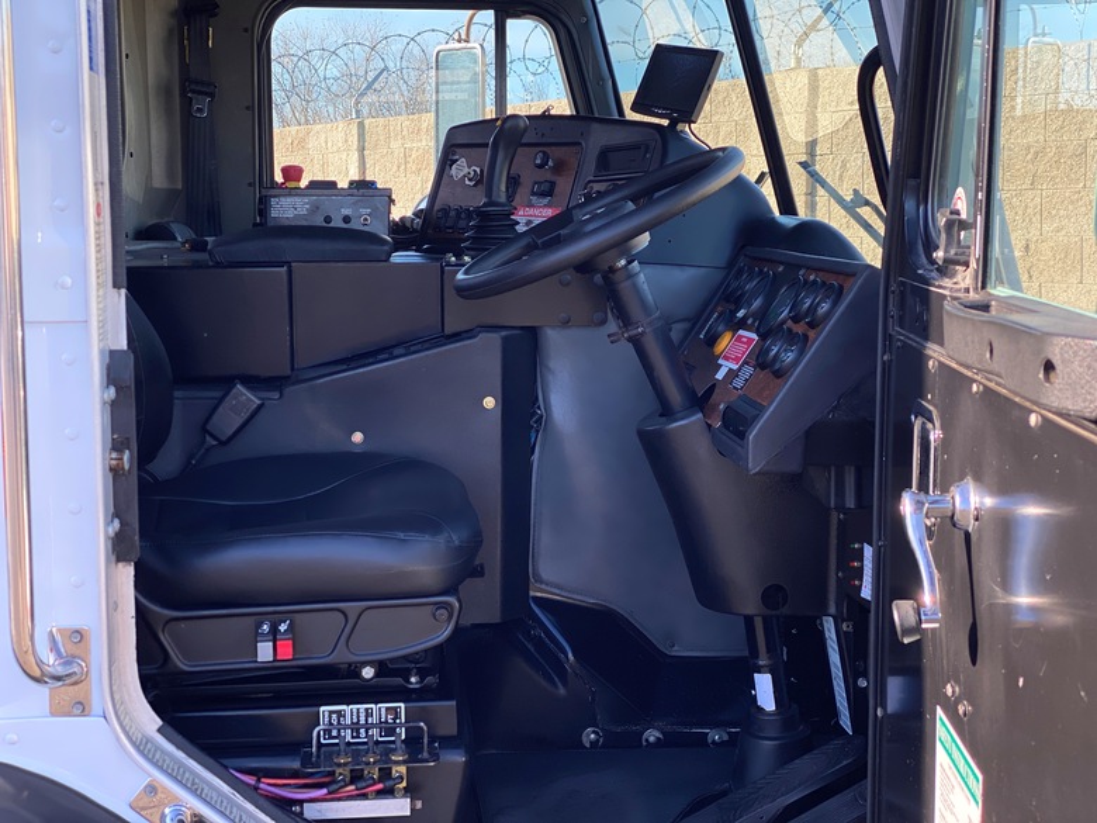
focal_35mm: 52
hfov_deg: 36.8
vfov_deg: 28.0
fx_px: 1648
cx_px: 548
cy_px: 412
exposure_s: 1/369
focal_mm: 6
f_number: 2
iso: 20
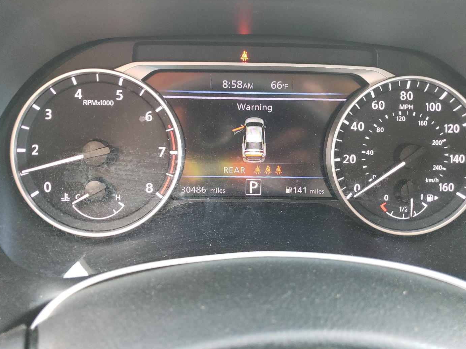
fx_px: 404
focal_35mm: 30
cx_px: 248
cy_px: 156
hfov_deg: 59.9
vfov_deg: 46.7
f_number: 1.5
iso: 152
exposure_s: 1/50
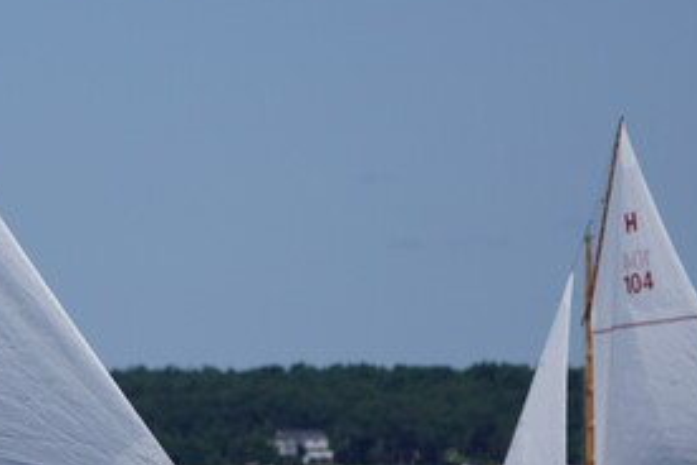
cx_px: -200
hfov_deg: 3.2
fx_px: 12622
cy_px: 231
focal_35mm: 652
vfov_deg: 2.1
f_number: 5
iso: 125
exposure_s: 1/2000
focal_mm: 150
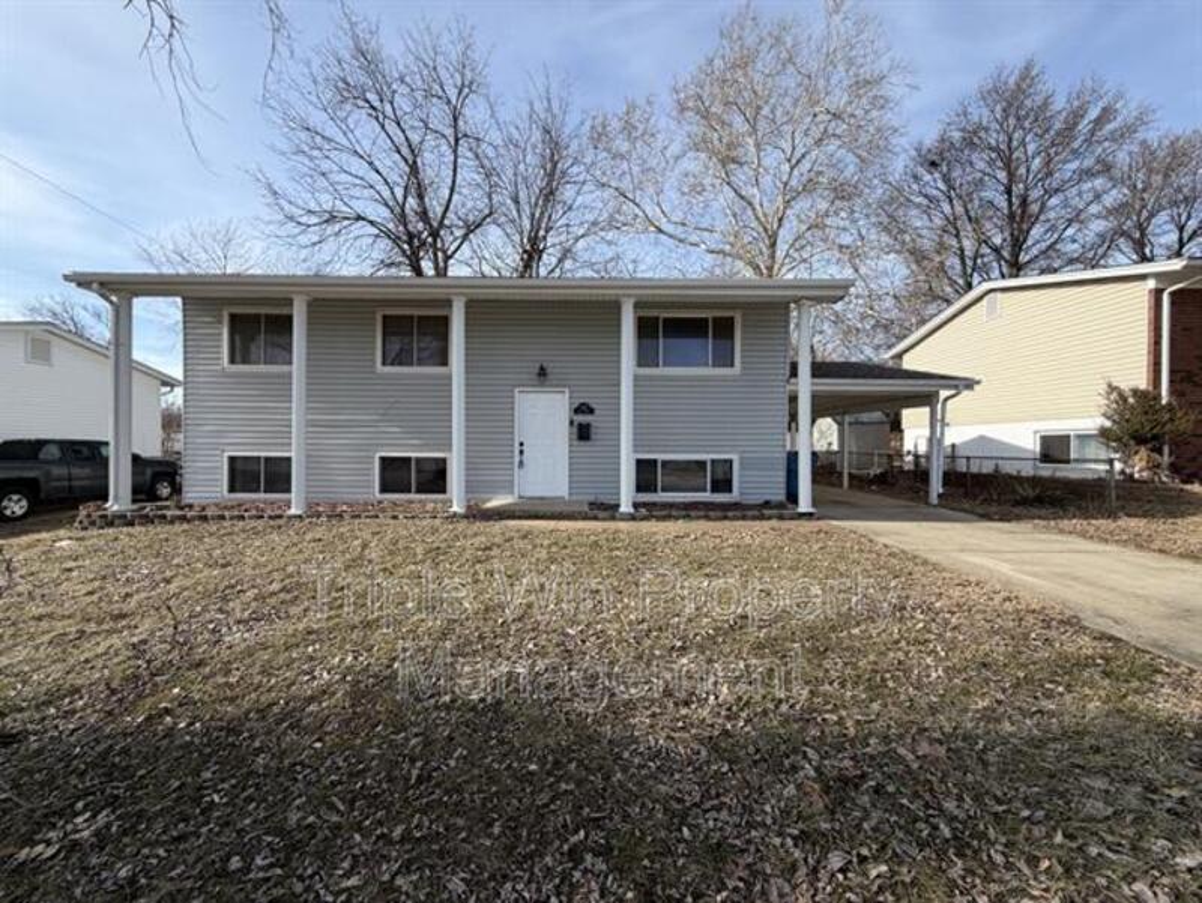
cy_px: 452
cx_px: 601
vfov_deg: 85.7
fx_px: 486
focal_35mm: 14
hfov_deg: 102.0
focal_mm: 2.22
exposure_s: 1/770
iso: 32
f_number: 2.2
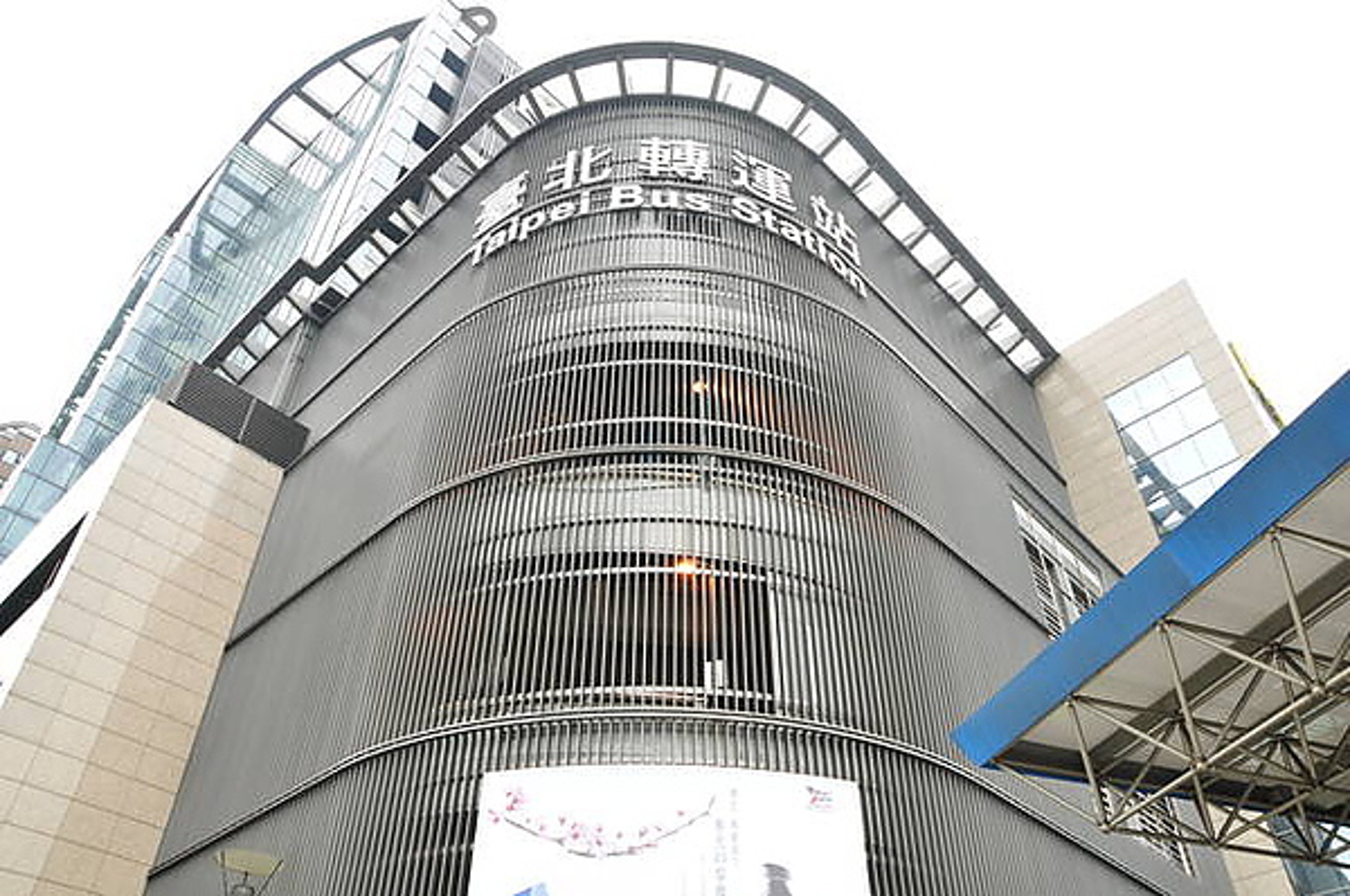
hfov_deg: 67.5
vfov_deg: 47.8
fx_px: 1011
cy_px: 448
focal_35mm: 27
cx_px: 675
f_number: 8
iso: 400
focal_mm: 18
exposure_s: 1/60
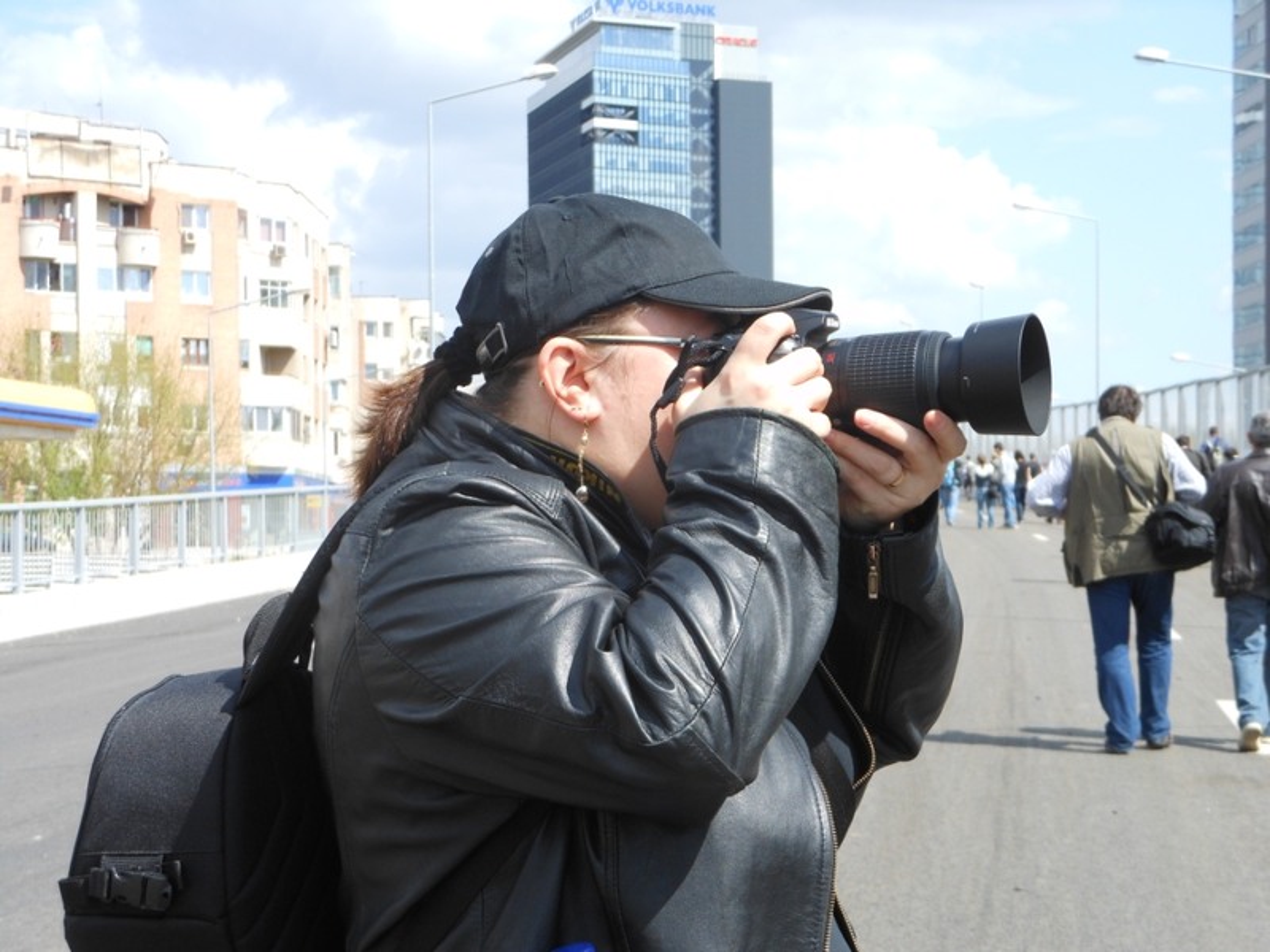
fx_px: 2788
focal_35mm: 76
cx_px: 635
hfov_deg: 25.7
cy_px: 476
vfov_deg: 19.4
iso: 80
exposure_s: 1/320
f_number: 4.4
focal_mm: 13.6
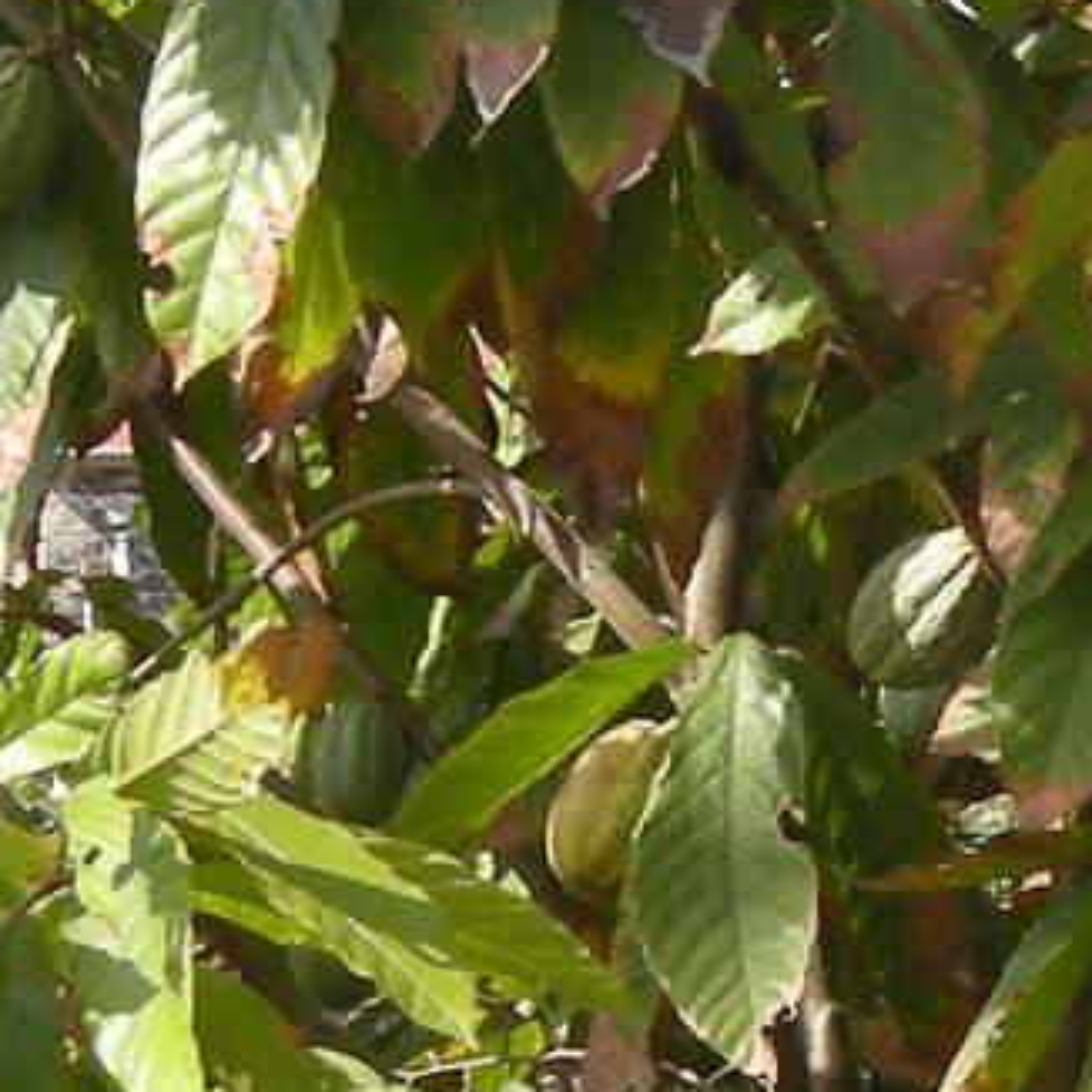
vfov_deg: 7.6
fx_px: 8137
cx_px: 898
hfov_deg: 7.7
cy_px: 1132
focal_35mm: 228
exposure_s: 1/133
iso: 64
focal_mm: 7.5
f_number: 4.3
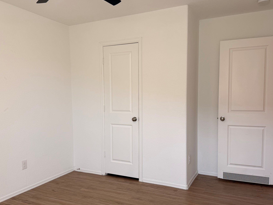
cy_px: 113
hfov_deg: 61.7
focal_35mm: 29
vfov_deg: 48.1
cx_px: 139
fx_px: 229
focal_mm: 6.76
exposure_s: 1/121
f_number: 1.78
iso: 100
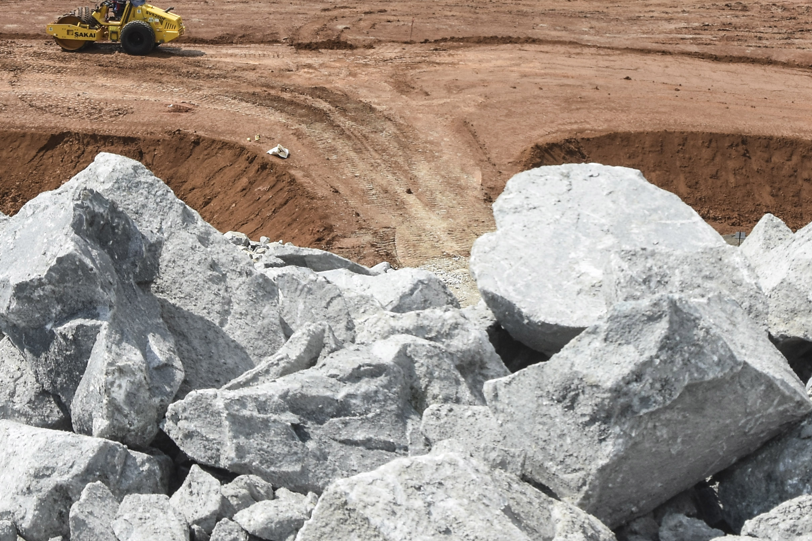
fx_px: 1511
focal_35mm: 67
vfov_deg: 19.7
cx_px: 497
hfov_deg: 30.0
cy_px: -10
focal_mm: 18
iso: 400
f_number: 7.1
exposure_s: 1/1250
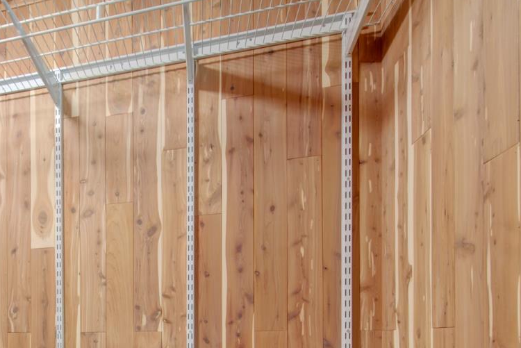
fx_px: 405
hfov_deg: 57.3
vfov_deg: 41.1
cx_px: 63
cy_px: 341
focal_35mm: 28
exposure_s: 3
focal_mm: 14
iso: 100
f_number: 14
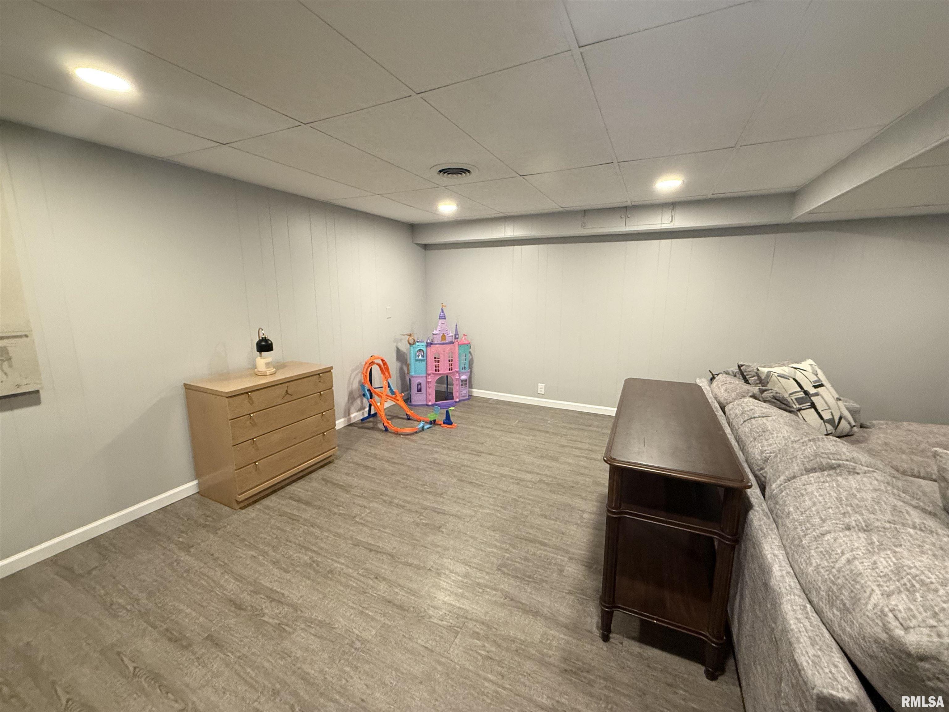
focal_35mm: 14
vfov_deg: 85.7
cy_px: 356
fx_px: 384
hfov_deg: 102.1
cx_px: 474
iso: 500
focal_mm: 2.22
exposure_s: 1/60
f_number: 2.2
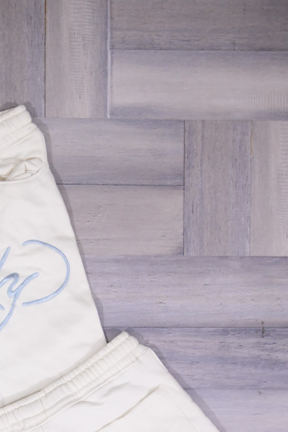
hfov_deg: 18.2
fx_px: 875
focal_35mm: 73
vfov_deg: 26.7
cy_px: 395
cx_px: -1
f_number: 2.5
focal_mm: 35
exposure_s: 1/100
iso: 800
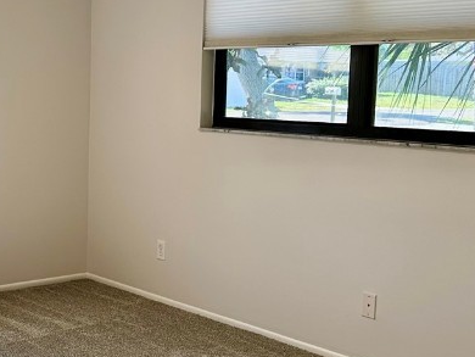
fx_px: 865
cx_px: 46
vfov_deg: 23.3
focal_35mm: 63
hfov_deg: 29.4
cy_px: 149
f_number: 1.78
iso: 100
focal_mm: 6.86
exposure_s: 1/144
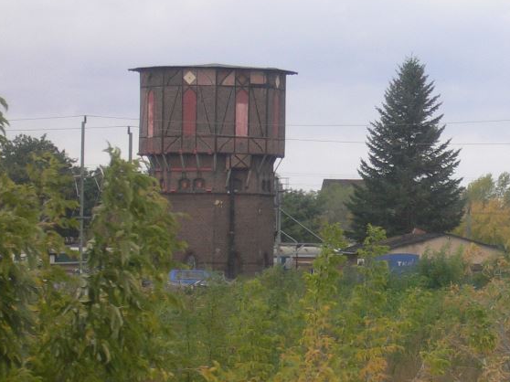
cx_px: 496
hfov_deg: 8.7
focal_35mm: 226
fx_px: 3328
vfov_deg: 6.6
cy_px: 151
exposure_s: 1/160
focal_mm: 17.4
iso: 100
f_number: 5
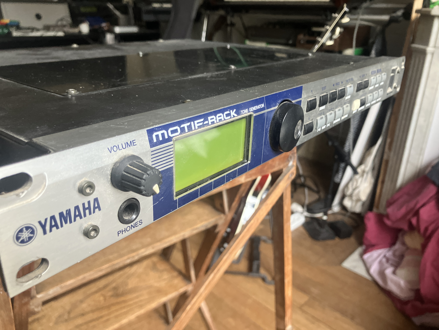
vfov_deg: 49.7
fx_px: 355
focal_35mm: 28
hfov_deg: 63.4
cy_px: 165
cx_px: 220
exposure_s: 1/60
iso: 250
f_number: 1.8
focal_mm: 3.99
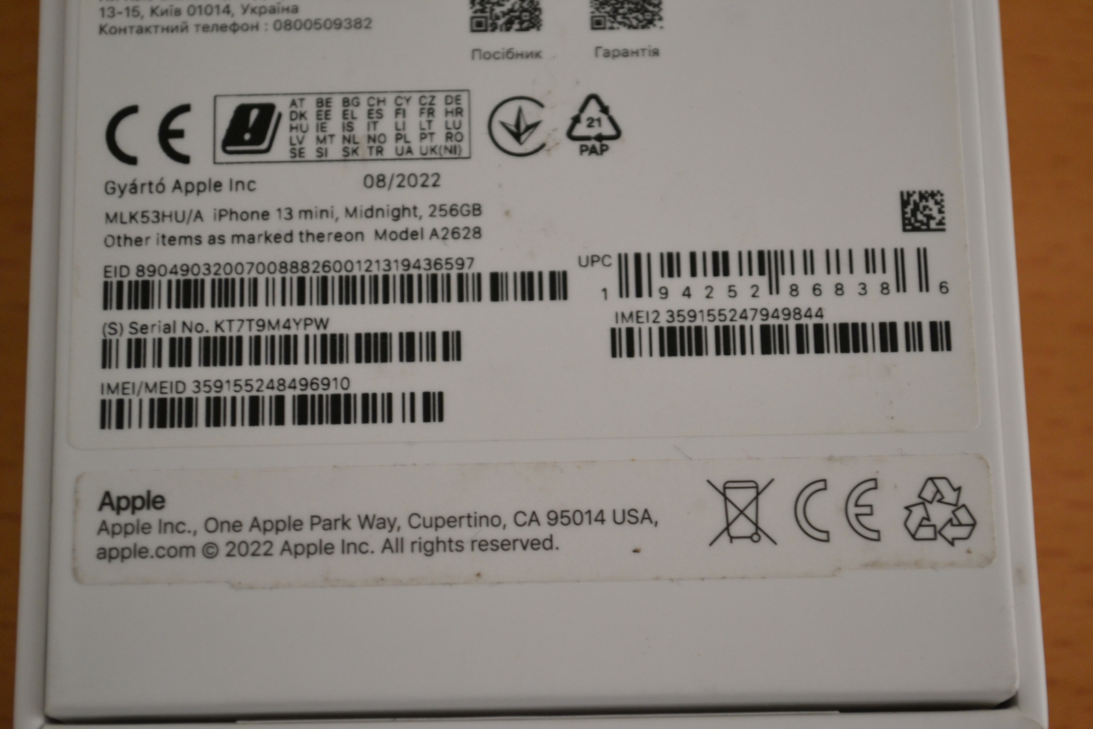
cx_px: 546
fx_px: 2505
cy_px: 364
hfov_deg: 24.6
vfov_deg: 16.6
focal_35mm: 82
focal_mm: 55
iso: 900
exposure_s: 1/60
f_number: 5.6
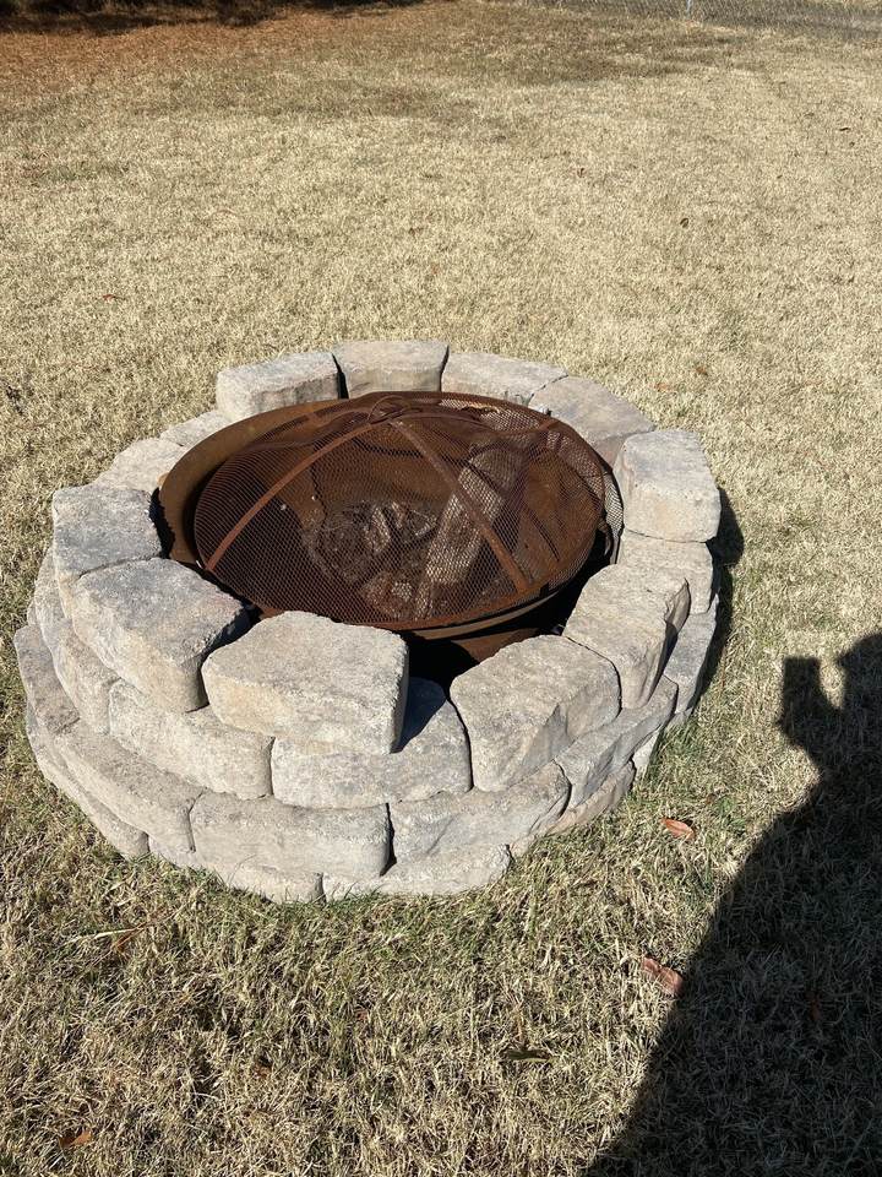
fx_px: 883
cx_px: 441
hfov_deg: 53.1
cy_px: 588
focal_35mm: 26
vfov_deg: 67.3
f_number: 1.8
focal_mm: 4.25
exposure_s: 1/3731
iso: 32
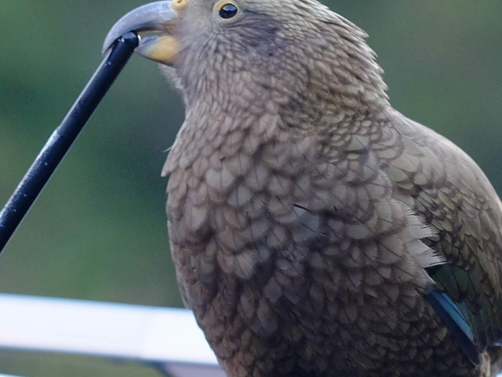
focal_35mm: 462
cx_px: 53
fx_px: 6700
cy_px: 219
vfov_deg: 3.2
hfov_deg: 4.3
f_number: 2
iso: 1250
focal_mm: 90
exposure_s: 1/500
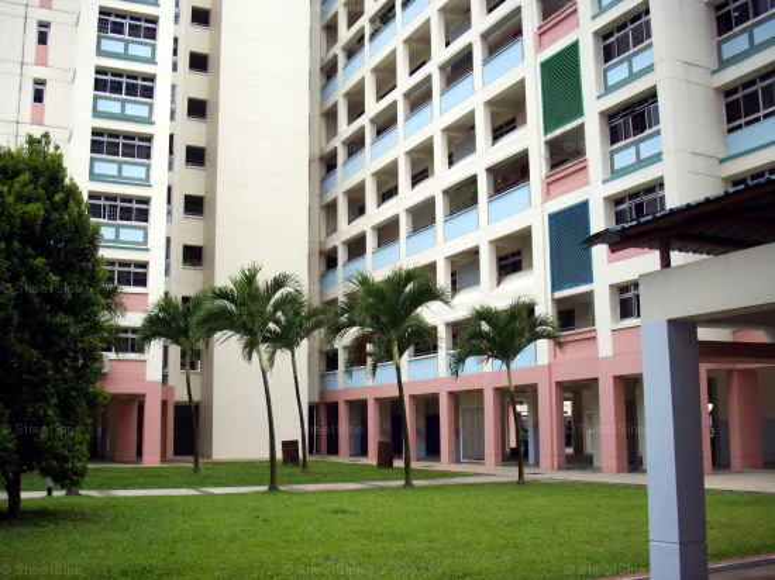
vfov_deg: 38.6
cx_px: 388
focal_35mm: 37
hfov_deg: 50.2
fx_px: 828
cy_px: 290
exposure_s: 1/320
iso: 80
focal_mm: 6.2
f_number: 2.8
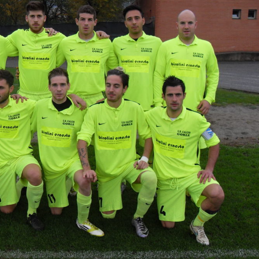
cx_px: 69
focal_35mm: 46
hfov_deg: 36.0
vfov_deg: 36.8
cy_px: 134
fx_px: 389
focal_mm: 6.3
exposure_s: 1/180
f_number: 2.8
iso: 80
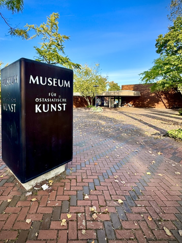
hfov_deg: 71.2
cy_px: 104
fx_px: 126
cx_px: 77
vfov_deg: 87.2
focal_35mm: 18
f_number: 2.2
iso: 40
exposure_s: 1/565
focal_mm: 2.22
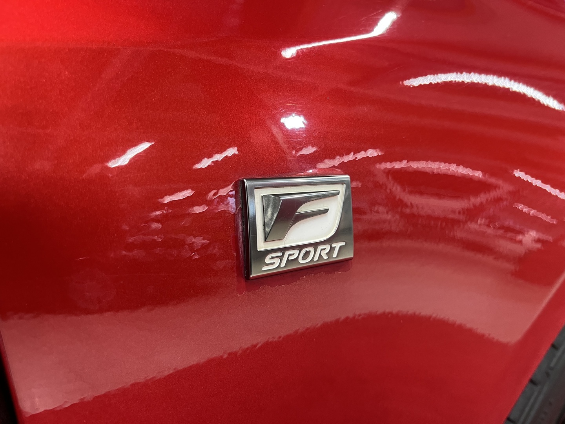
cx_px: 282
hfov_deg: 67.3
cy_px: 212
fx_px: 424
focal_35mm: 26
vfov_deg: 53.1
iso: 200
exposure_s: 1/50
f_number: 1.6
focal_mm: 5.1
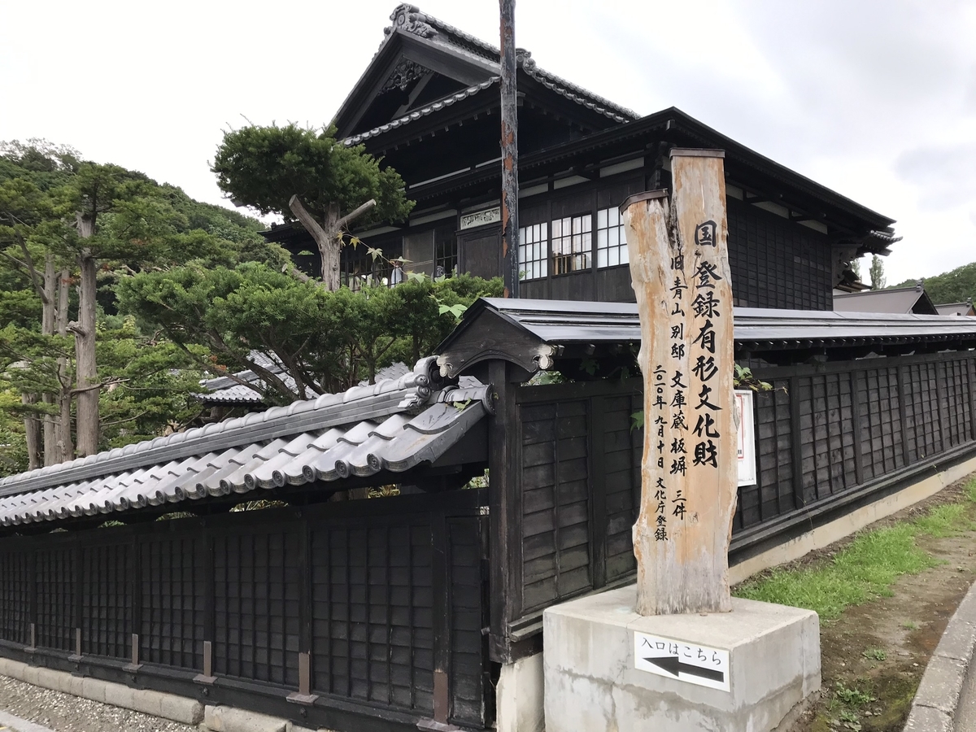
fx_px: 789
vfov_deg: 49.7
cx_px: 488
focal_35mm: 28
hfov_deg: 63.4
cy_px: 366
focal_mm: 3.99
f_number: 1.8
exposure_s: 1/344
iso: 20
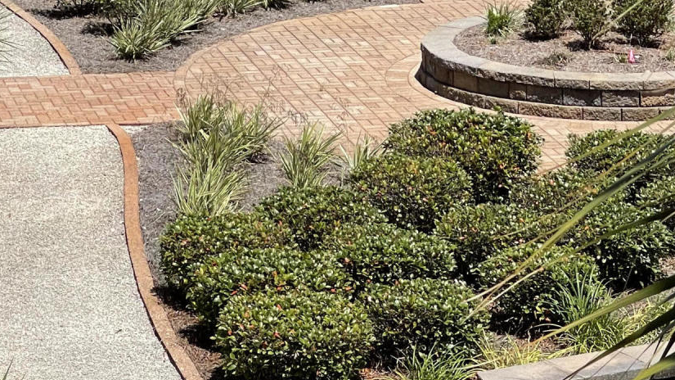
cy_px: -335
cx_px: 184
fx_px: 3025
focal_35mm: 169
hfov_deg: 12.7
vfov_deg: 7.0
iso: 20
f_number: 2.2
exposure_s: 1/1292
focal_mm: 7.5
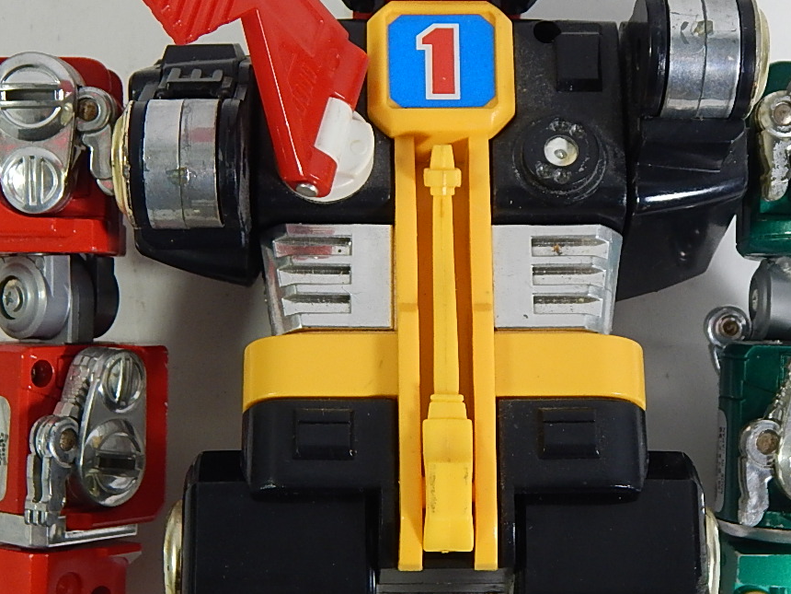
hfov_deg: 24.4
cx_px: 411
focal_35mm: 80
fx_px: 1828
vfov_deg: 18.4
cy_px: 332
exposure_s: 1/30
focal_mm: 7.7
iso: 180
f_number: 3.6
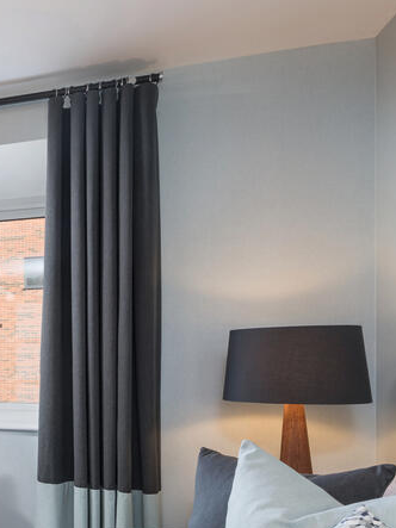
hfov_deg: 26.2
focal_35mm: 40
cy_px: 349
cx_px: -198
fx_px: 610
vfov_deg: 46.1
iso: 125
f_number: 13
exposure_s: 1/2
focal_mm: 18
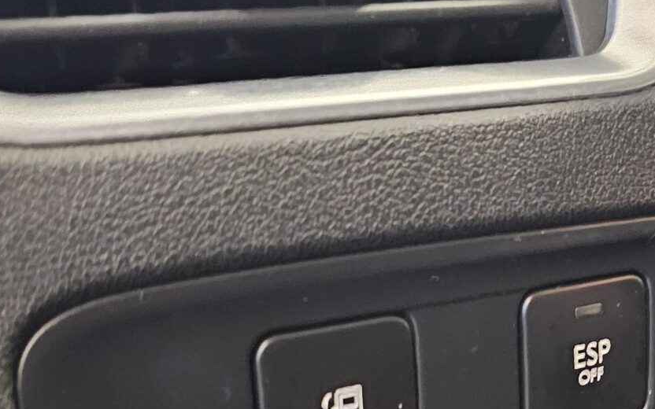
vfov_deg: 17.0
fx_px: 1339
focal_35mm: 75
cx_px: 547
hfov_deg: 26.8
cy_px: 412
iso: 2500
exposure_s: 1/15
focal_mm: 6.3
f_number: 1.7
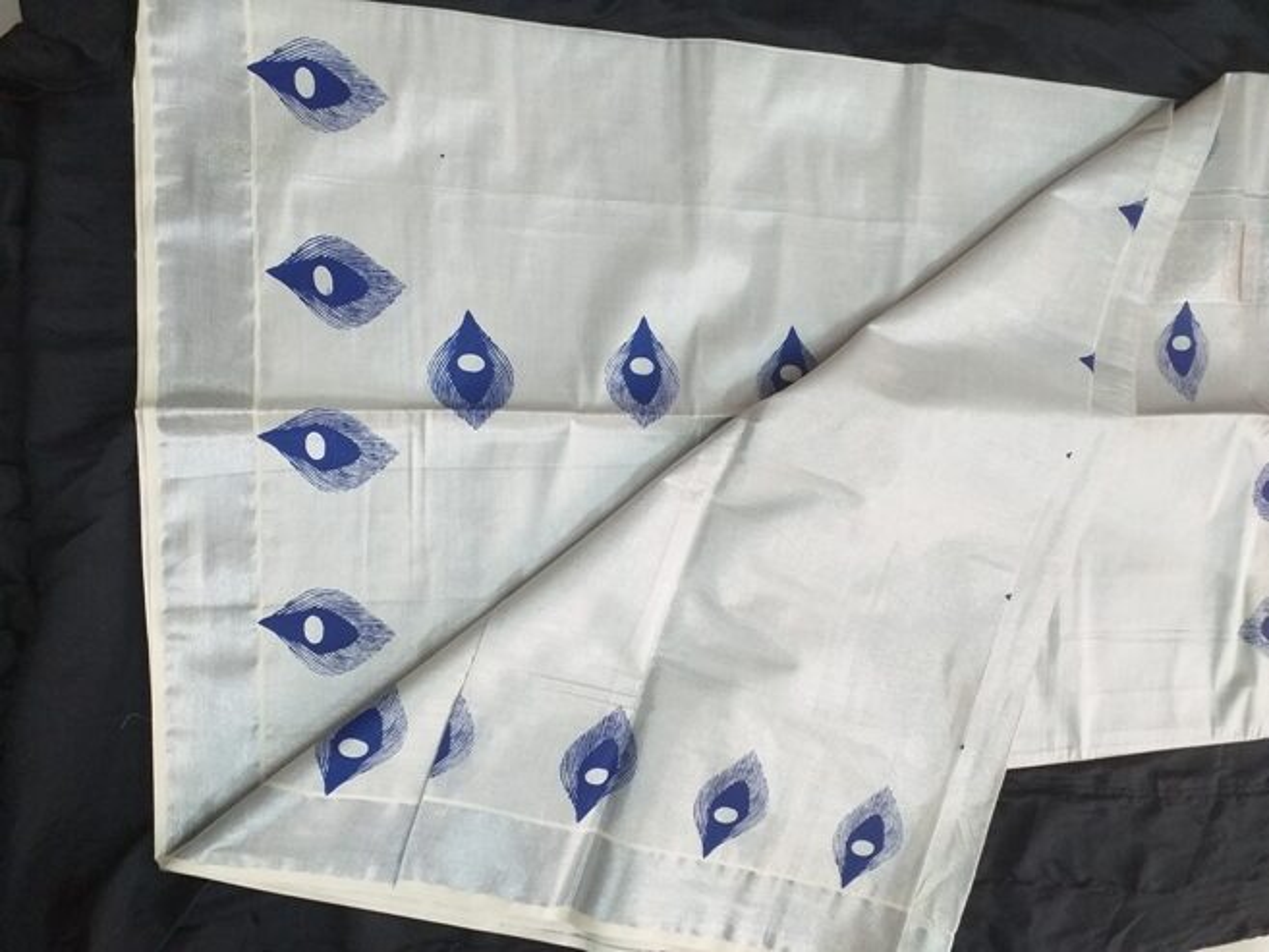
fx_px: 953
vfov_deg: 53.1
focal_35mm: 26
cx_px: 634
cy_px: 476
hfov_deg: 67.3
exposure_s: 1/33
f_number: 1.9
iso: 200
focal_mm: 3.6
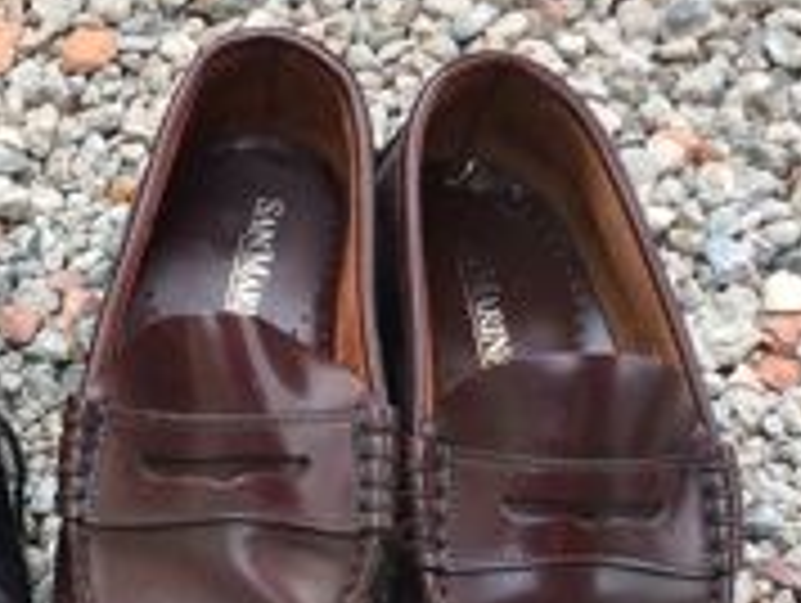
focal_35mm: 78
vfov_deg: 18.7
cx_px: -9
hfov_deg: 23.9
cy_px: 526
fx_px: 1807
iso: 32
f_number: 2.2
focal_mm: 4.15
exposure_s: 1/128
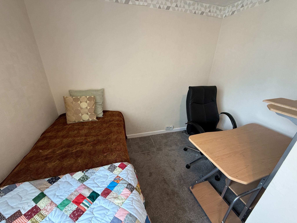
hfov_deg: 102.1
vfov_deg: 85.7
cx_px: 148
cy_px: 112
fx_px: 120
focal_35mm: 14
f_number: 2.2
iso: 250
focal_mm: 2.22
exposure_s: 1/100
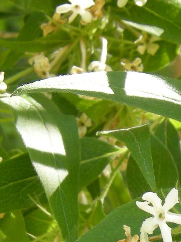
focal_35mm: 159
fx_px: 1109
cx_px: 176
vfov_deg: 12.3
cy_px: 253
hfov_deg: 9.3
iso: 64
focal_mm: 7.5
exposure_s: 1/69
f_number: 3
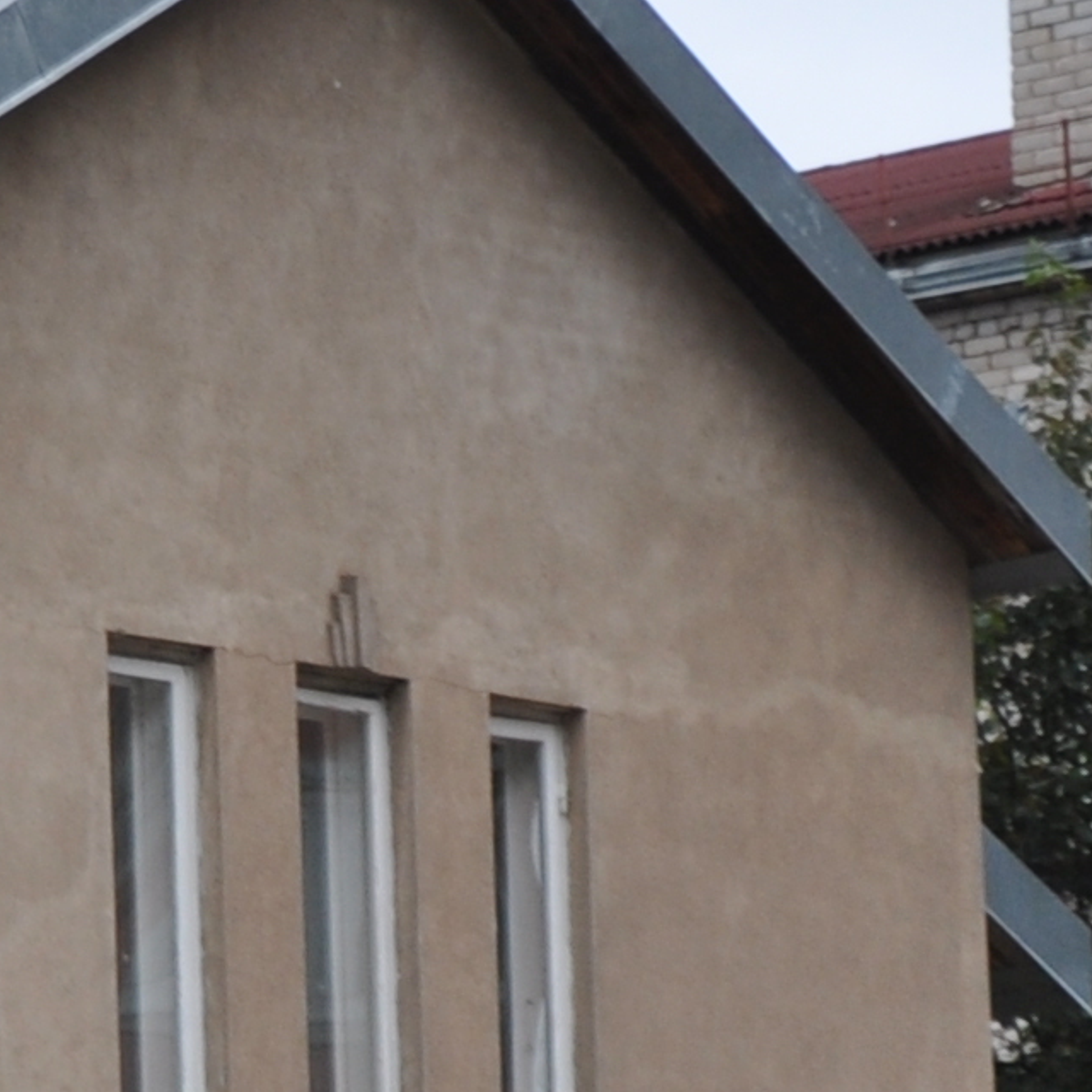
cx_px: -1715
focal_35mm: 273
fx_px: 9743
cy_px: 1449
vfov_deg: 6.4
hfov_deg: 6.1
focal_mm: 32
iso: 200
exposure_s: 1/30
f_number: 5.6
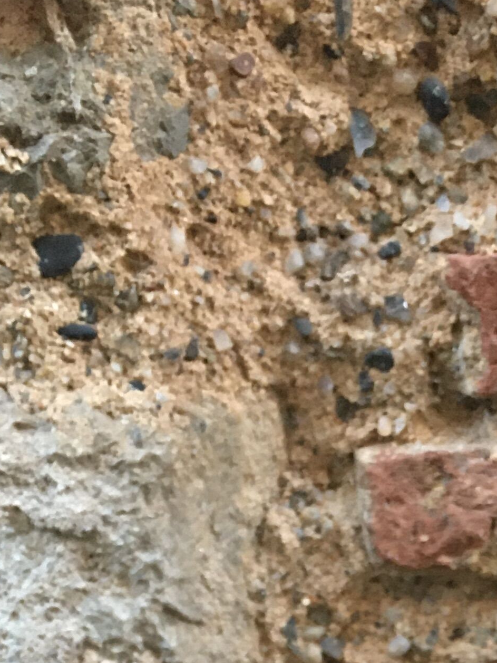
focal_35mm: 93
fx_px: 1780
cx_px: 495
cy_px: 1023
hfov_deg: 15.6
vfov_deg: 18.4
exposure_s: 1/33
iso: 160
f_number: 2.2
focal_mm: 4.15
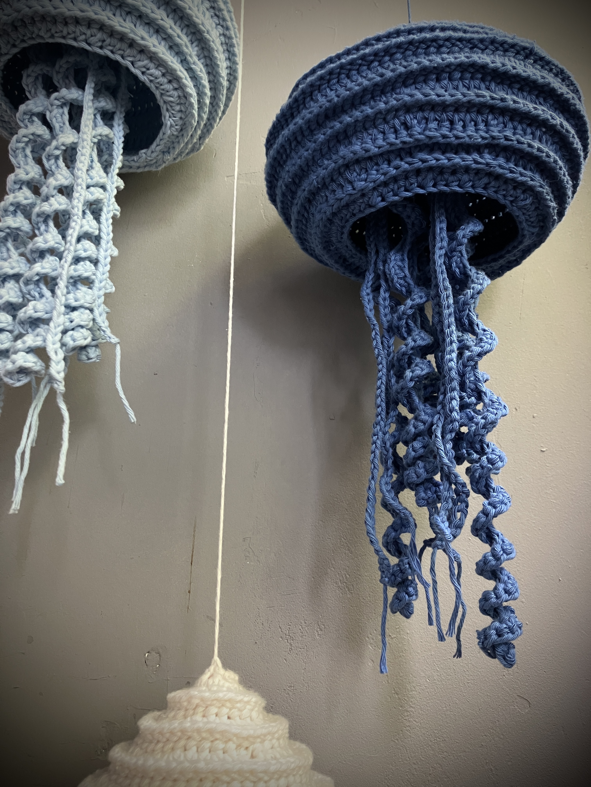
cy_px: 394
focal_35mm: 28
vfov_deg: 63.4
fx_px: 637
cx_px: 296
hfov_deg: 49.7
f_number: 1.8
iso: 200
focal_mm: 3.99
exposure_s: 1/60
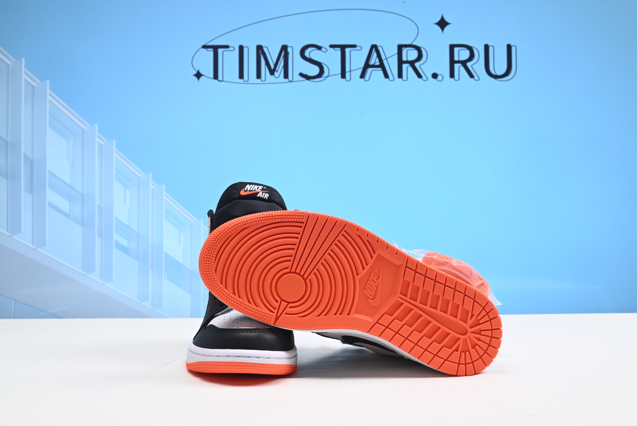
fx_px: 673
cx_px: 318
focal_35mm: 38
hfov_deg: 50.7
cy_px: 213
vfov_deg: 35.1
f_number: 16
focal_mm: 38
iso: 100
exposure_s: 1/2
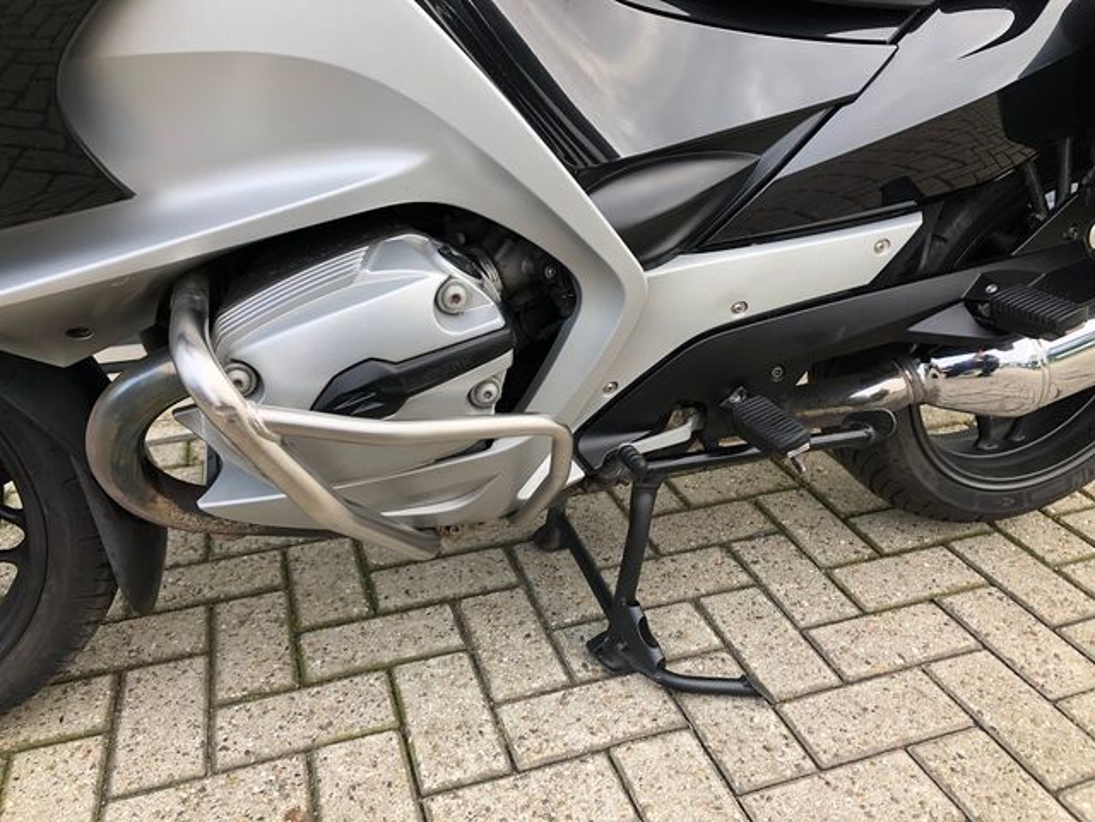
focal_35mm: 28
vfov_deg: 49.7
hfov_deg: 63.4
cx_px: 548
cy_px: 411
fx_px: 886
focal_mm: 3.99
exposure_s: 1/120
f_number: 1.8
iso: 64
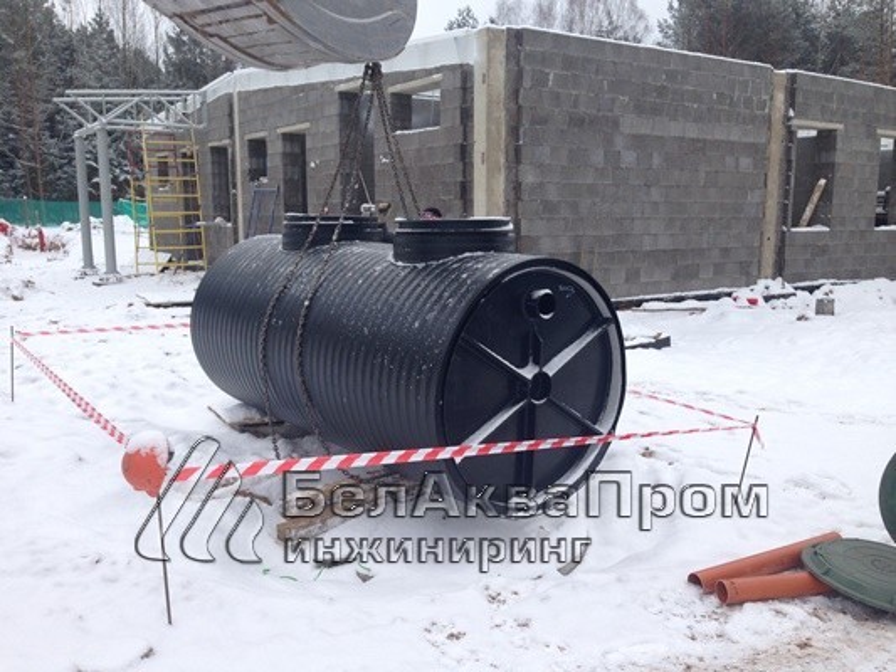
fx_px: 854
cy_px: 336
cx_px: 448
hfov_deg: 55.3
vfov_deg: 43.0
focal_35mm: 33
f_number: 2.4
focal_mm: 4.12
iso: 50
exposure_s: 1/507
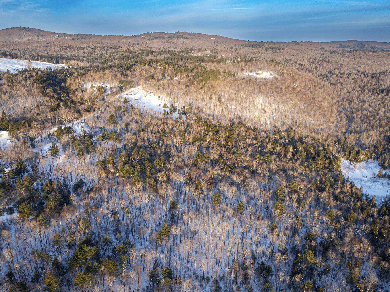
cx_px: 201
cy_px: 170
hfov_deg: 61.7
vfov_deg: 48.0
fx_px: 327
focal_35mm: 29
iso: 150
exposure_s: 1/500
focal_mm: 12.29
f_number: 2.8
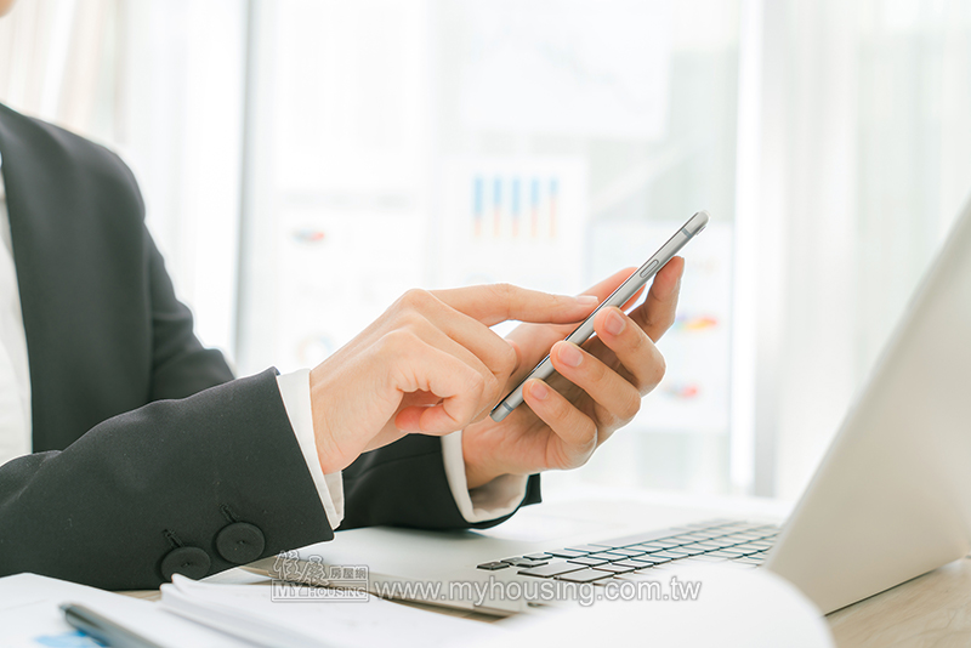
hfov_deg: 43.6
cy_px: 324
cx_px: 486
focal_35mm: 45
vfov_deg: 29.9
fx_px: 1214
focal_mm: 45
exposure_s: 1/100
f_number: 4
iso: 100
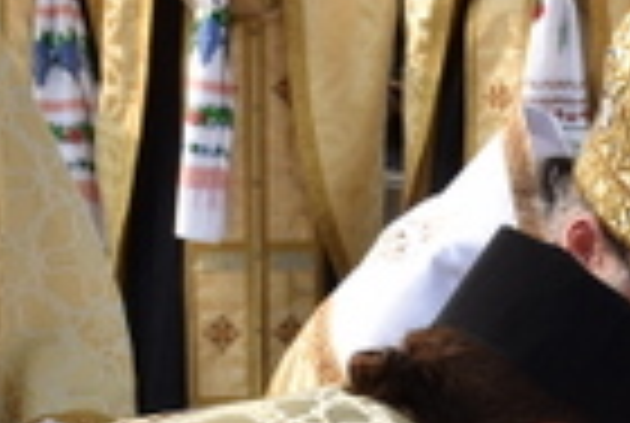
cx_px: 792
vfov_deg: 5.0
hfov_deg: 7.4
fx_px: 4805
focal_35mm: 274
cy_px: 531
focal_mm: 40
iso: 200
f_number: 9
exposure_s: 1/320
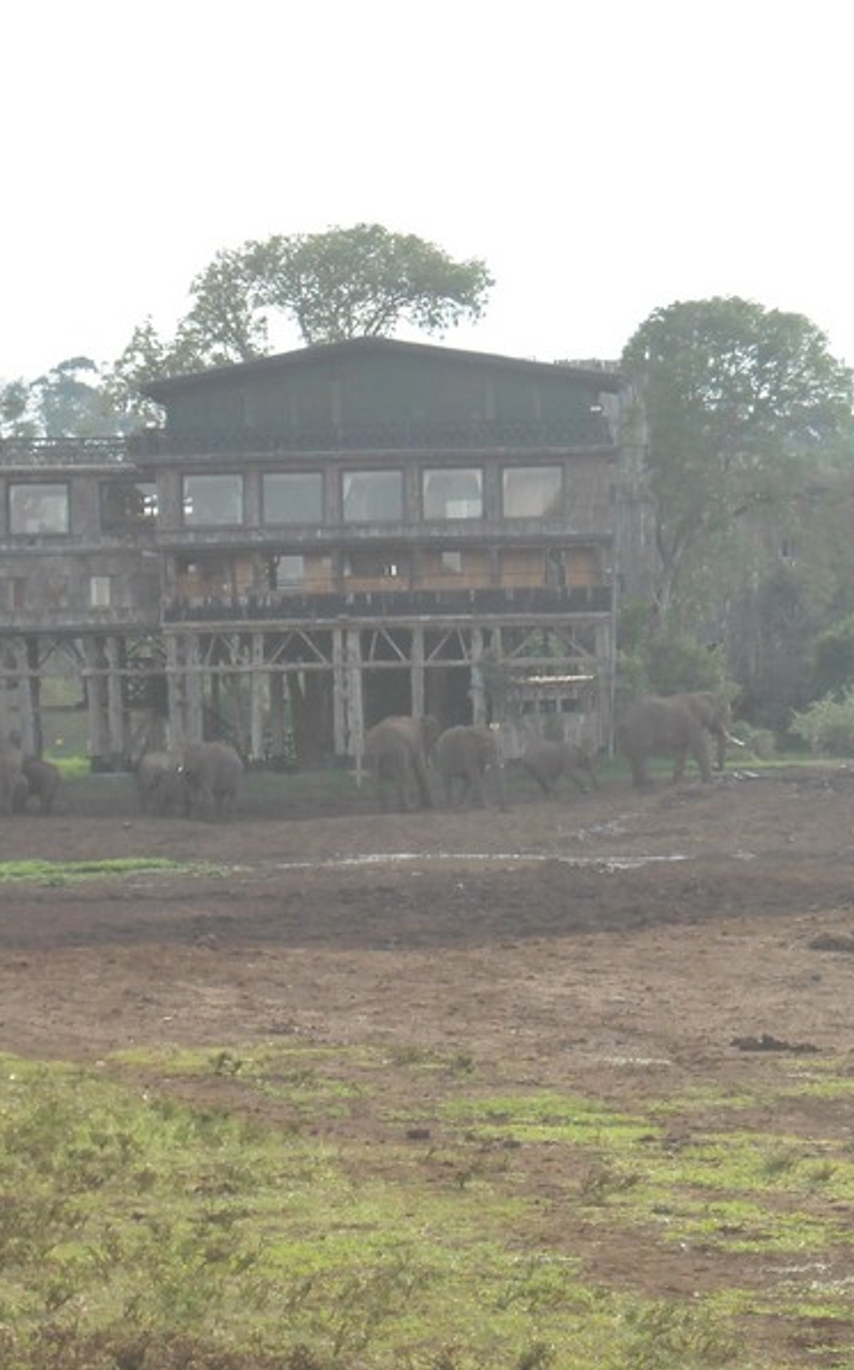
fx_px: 5557
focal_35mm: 149
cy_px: 685
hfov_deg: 8.8
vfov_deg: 14.0
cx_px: 321
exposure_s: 1/250
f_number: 4.7
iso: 175
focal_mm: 17.1
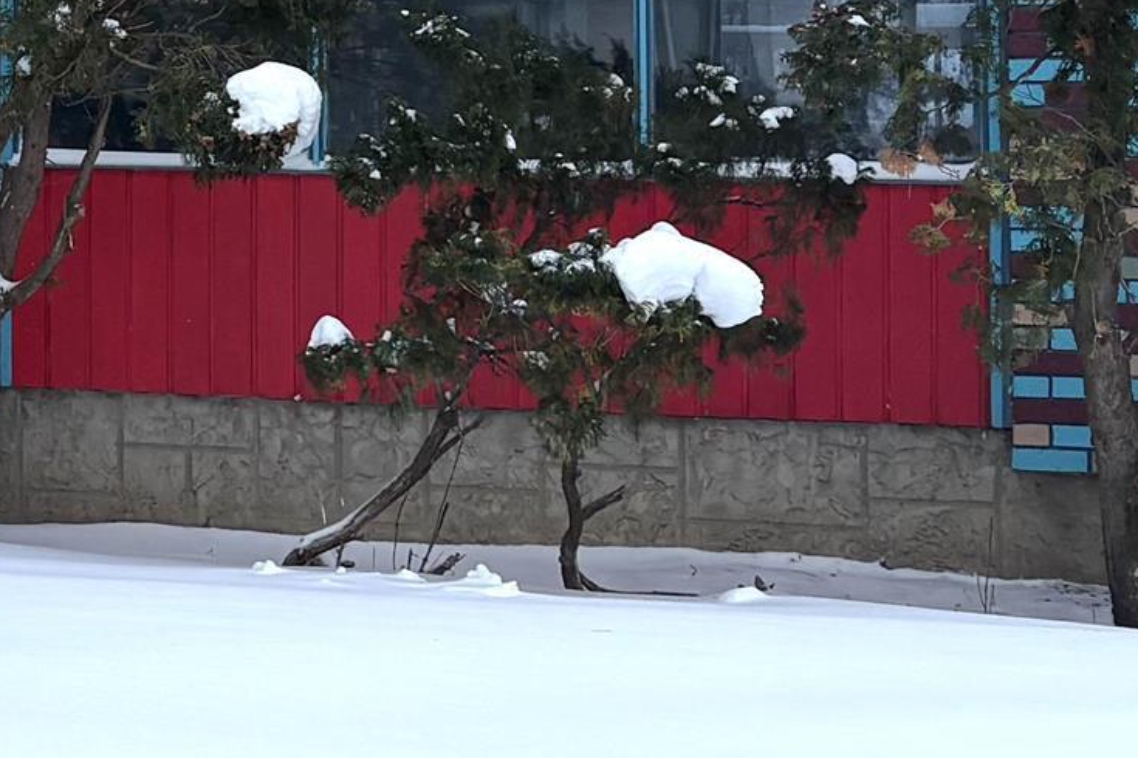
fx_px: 3572
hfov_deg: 17.0
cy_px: -116
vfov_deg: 11.9
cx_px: -338
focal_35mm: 113
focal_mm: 5.96
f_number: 1.6
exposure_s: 1/647
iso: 50
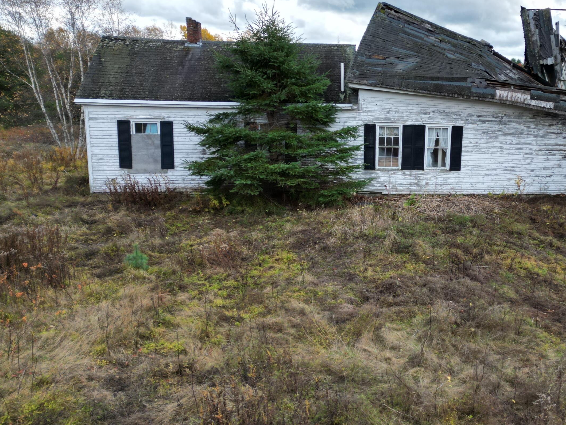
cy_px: 186
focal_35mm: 34
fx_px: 556
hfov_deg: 52.4
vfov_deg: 41.7
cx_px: 400
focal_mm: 6.72
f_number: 1.7
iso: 100
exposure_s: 1/725
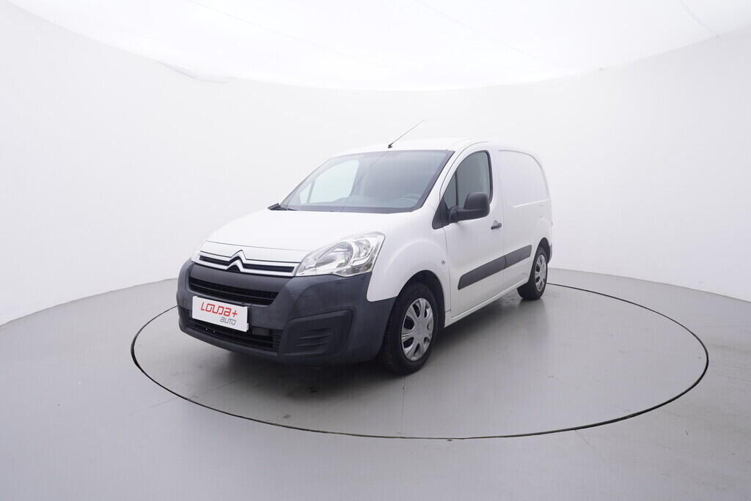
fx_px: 470
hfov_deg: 77.3
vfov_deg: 56.2
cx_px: 376
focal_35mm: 22
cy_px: 250
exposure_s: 1/80
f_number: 5
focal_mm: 15
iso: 200
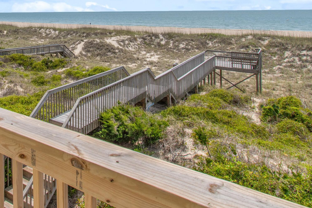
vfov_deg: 39.4
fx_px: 260
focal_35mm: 30
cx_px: 74
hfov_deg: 58.4
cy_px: 9
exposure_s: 1/320
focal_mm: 10
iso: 100
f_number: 9
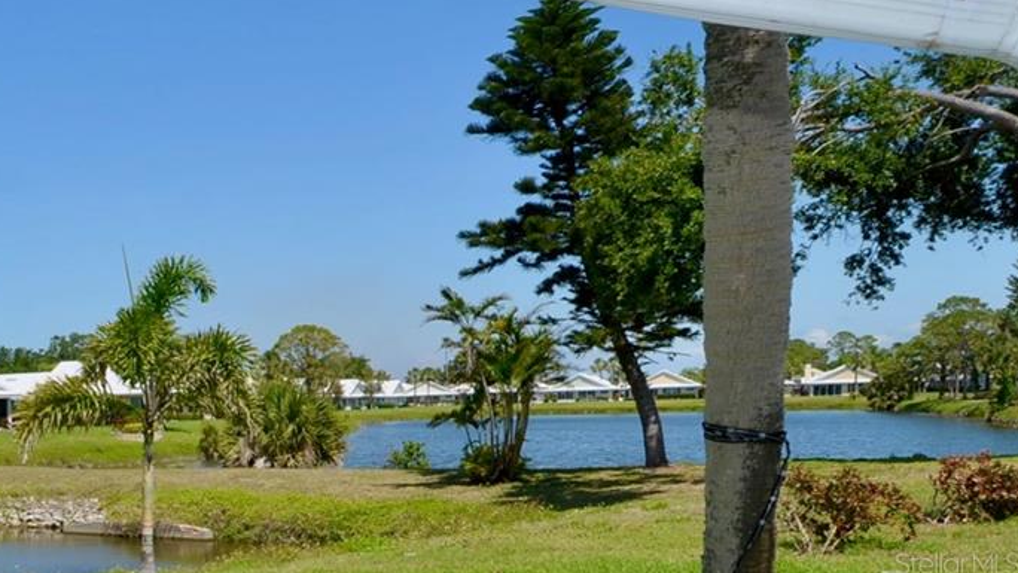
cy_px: 563
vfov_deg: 25.8
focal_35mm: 44
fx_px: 1188
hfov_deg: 37.0
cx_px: -164
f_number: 10
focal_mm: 12
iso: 100
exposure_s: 1/250
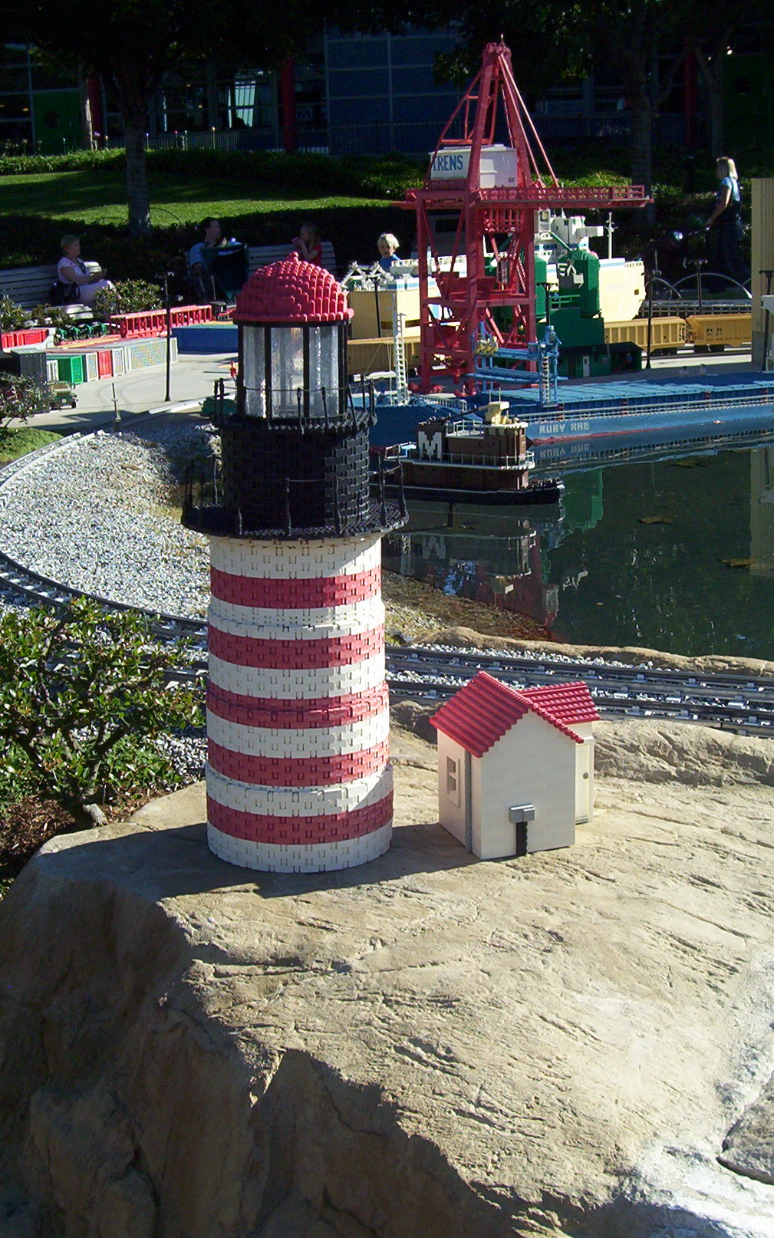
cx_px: 385
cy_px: 620
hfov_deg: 22.4
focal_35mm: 58
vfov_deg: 35.1
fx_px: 1957
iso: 100
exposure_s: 1/384
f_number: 5.61
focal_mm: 7.1
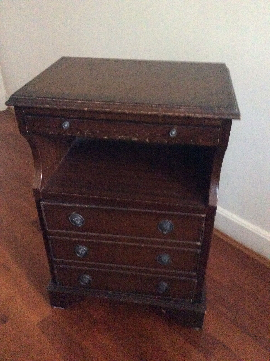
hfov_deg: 44.1
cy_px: 180
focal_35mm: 32
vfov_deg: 56.9
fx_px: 334
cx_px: 135
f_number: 2.4
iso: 800
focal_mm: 3.3
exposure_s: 1/17
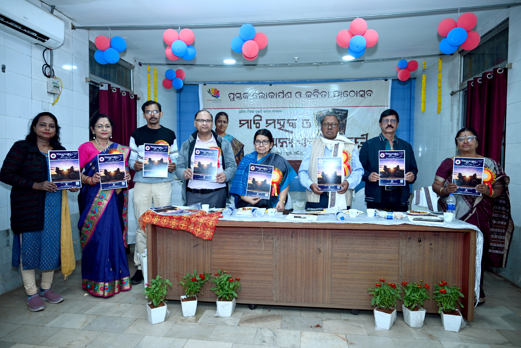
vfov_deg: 53.1
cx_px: 260
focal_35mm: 24
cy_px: 174
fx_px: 347
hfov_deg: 73.7
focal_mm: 24
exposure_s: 1/160
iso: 640
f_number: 4
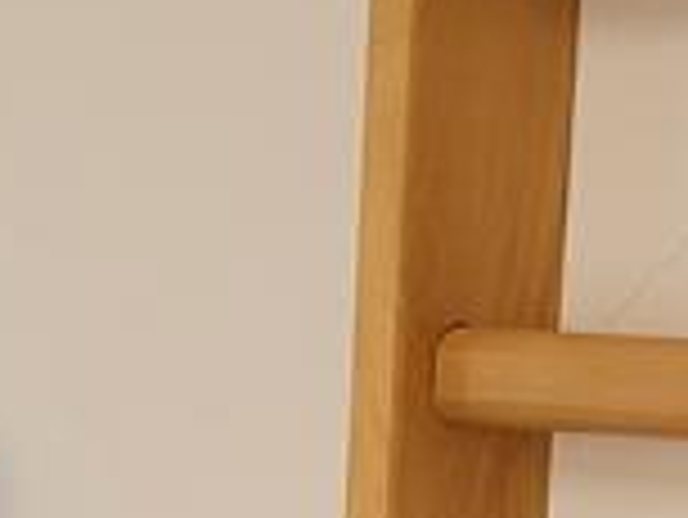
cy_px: 1270
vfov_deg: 7.9
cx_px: 517
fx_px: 3461
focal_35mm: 174
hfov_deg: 11.3
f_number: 1.8
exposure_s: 1/100
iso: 320
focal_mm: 5.4
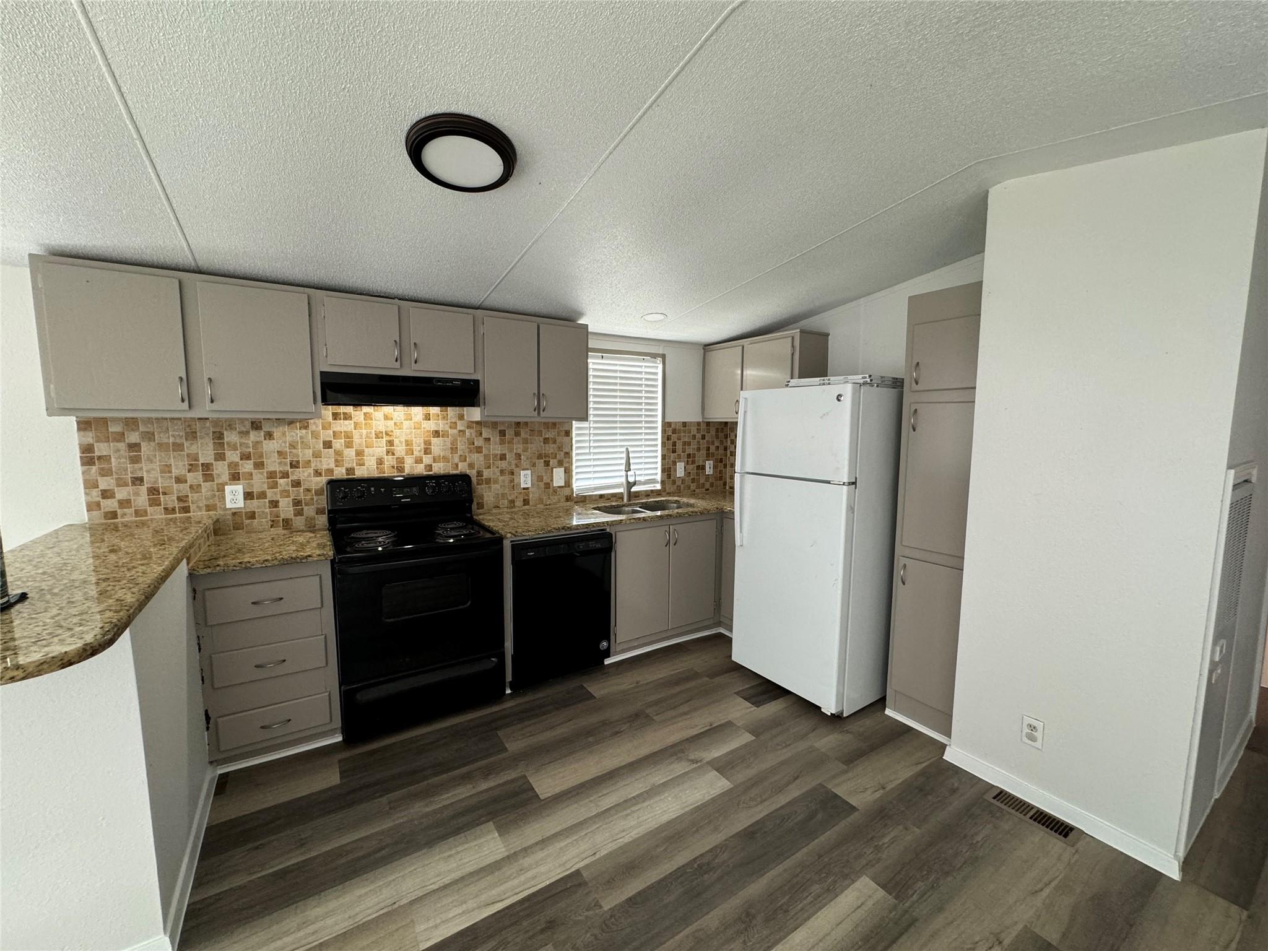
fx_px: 513
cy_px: 476
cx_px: 634
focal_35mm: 14
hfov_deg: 102.1
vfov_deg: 85.7
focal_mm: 2.22
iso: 200
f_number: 2.2
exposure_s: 1/60
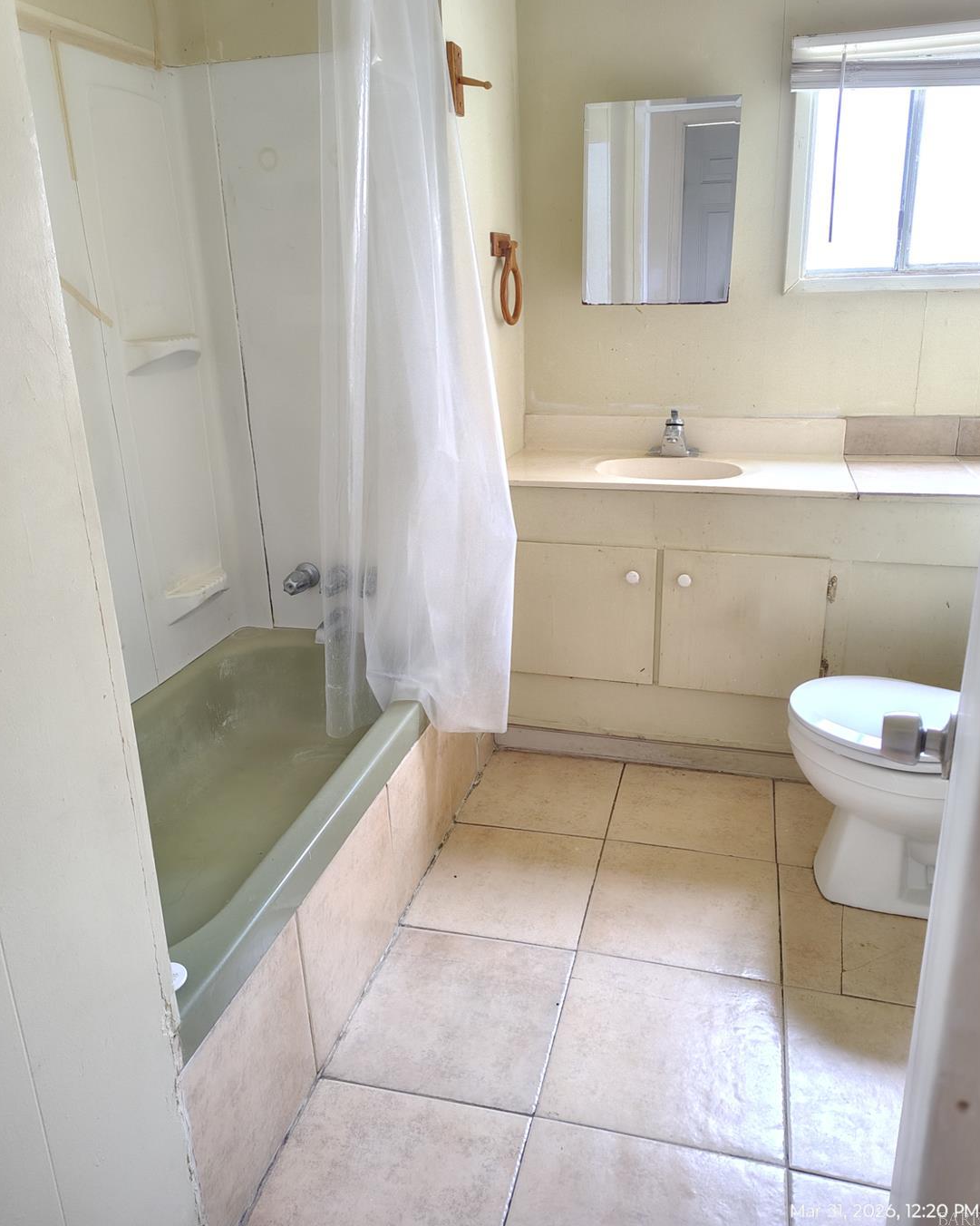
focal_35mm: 26
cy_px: 571
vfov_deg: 66.0
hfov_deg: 54.9
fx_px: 943
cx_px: 502
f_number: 1.8
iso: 1629
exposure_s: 1/60
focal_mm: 5.56
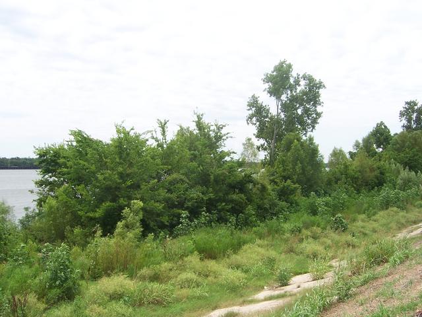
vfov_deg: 39.7
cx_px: 211
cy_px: 158
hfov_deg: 51.4
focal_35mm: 36
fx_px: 439
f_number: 4.8
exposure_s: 1/350
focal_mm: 6
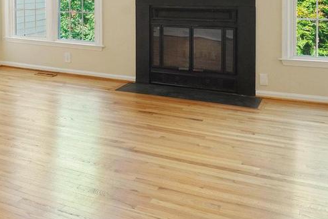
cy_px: -13
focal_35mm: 47
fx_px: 428
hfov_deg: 38.8
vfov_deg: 26.7
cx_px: 30
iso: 1250
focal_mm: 16
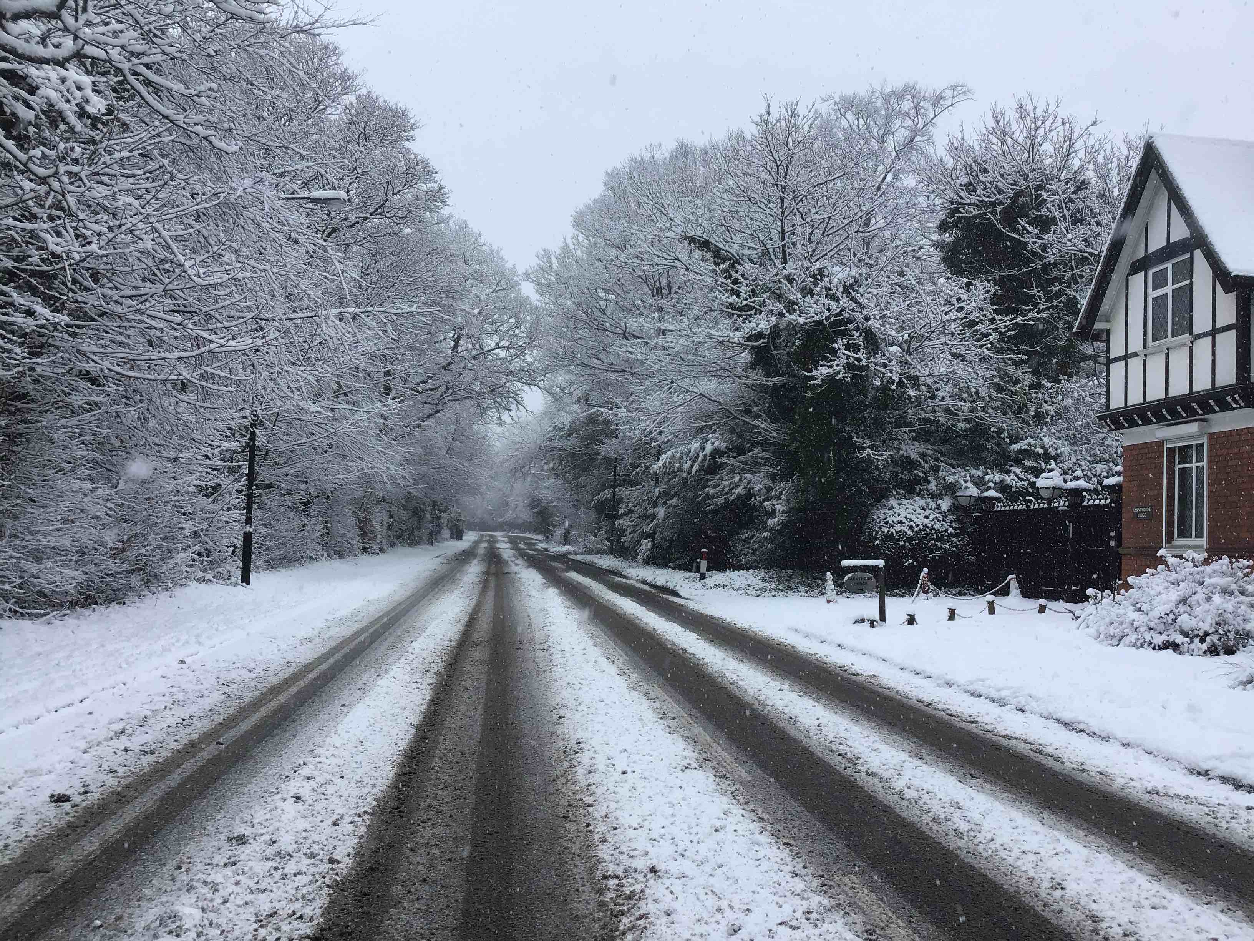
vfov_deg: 45.4
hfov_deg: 58.4
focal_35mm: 31
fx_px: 1123
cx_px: 627
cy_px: 470
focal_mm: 3.3
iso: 25
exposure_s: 1/284
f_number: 2.4
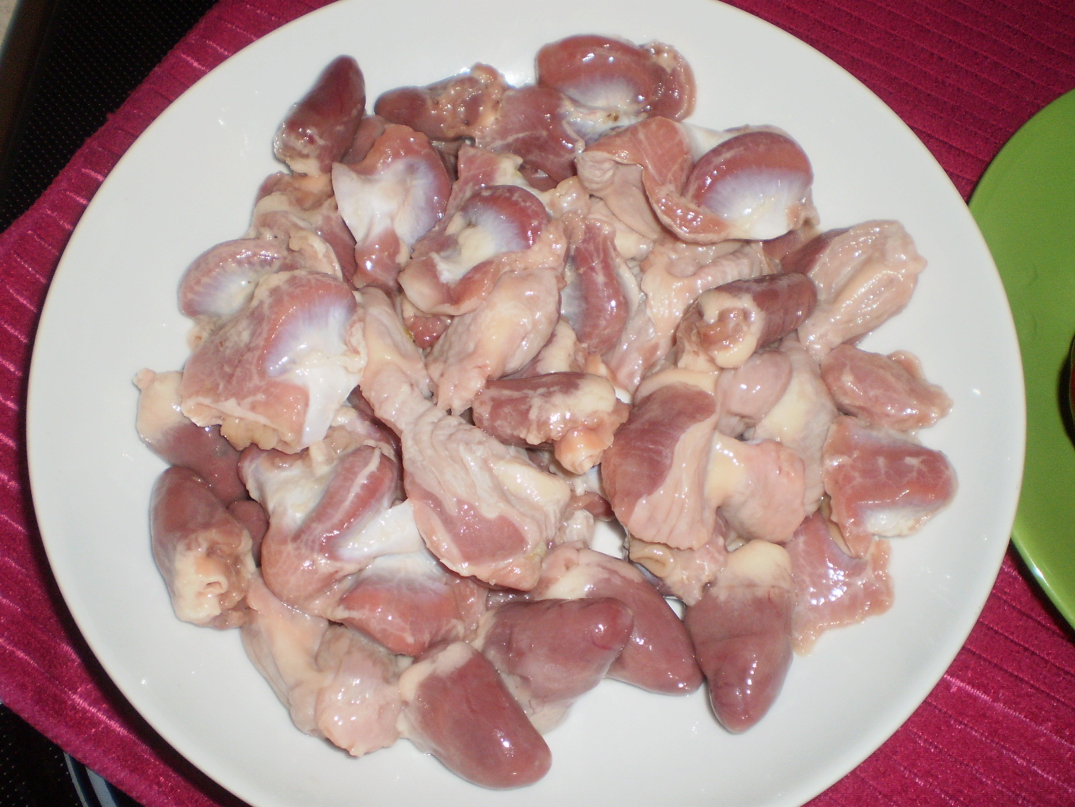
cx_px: 538
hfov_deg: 51.4
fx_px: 1118
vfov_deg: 39.7
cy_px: 404
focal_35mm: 36
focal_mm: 6.3
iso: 125
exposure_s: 1/30
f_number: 3.1
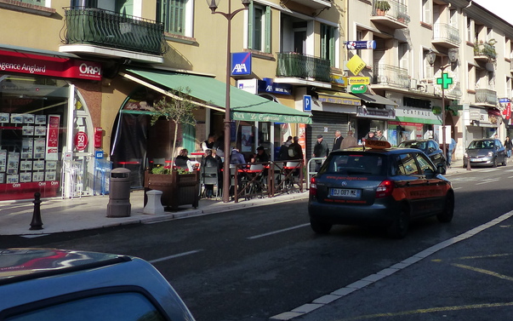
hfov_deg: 36.9
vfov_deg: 23.4
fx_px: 755
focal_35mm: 54
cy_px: 40
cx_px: 361
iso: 160
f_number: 4
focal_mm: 5.5
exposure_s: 1/1300
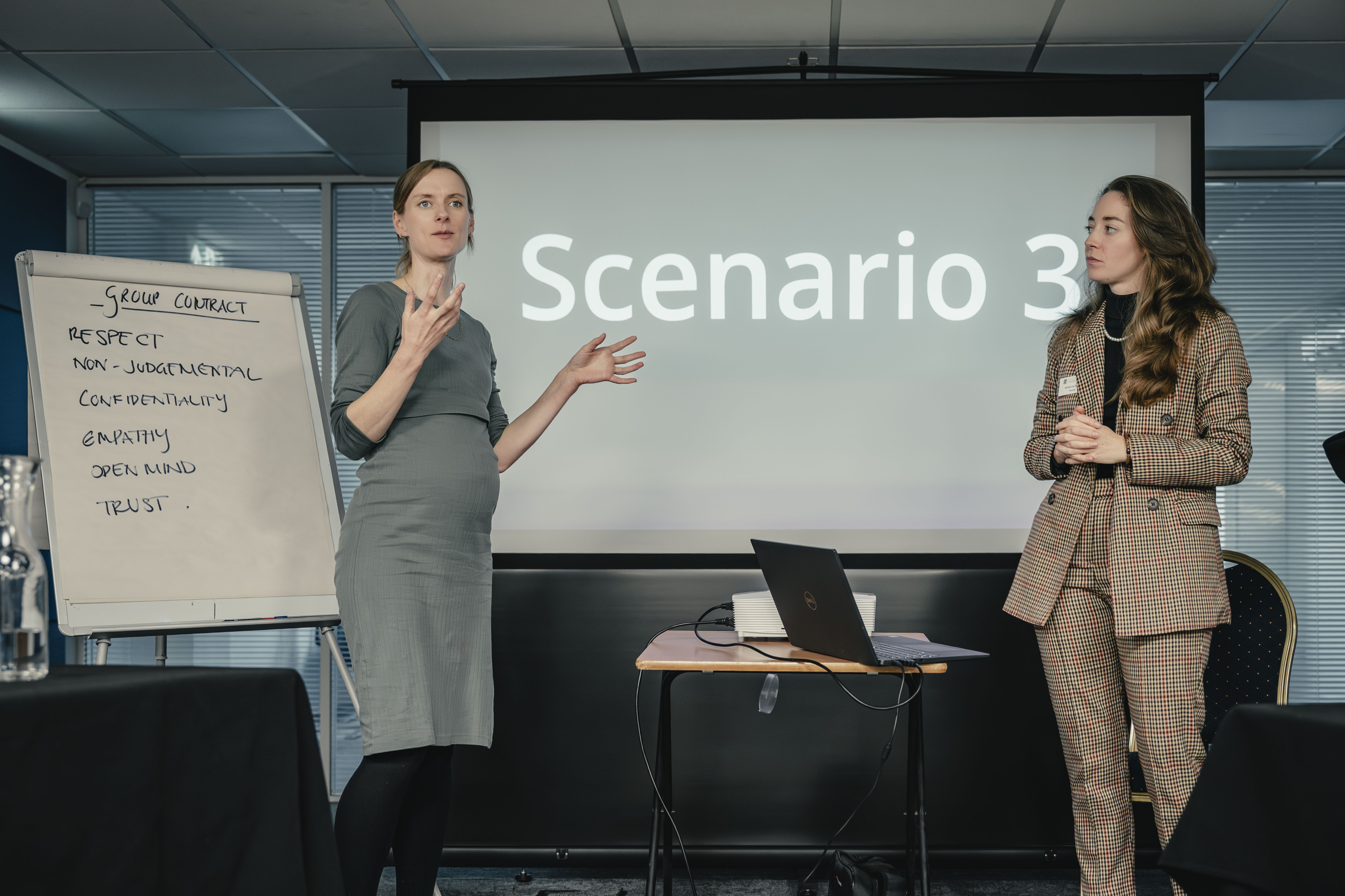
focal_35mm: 41
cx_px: 672
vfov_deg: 32.6
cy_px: 448
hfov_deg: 47.4
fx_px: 1532
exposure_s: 1/160
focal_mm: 41
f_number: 2.8
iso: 3200
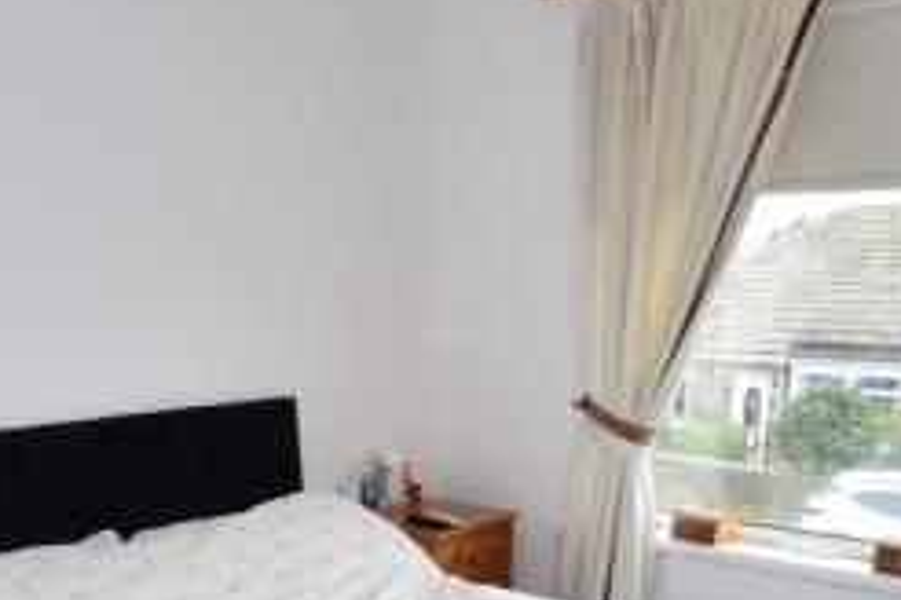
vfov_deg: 30.0
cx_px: 419
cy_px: 660
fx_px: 1001
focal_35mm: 40
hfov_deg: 48.4
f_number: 5.6
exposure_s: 1/125
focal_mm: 10
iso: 400
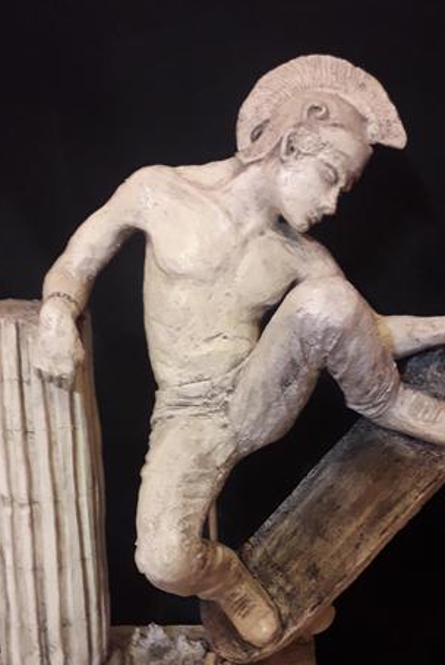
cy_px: 437
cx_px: 239
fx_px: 685
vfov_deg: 51.0
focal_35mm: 37
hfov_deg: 36.0
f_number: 1.9
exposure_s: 1/25
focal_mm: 3.6
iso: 200
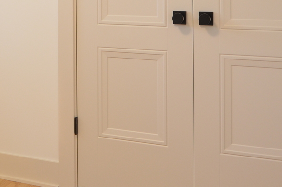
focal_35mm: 66
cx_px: 36
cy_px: -30
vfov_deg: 19.5
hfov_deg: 29.5
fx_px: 516
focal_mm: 16
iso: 400
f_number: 8
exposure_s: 1/3
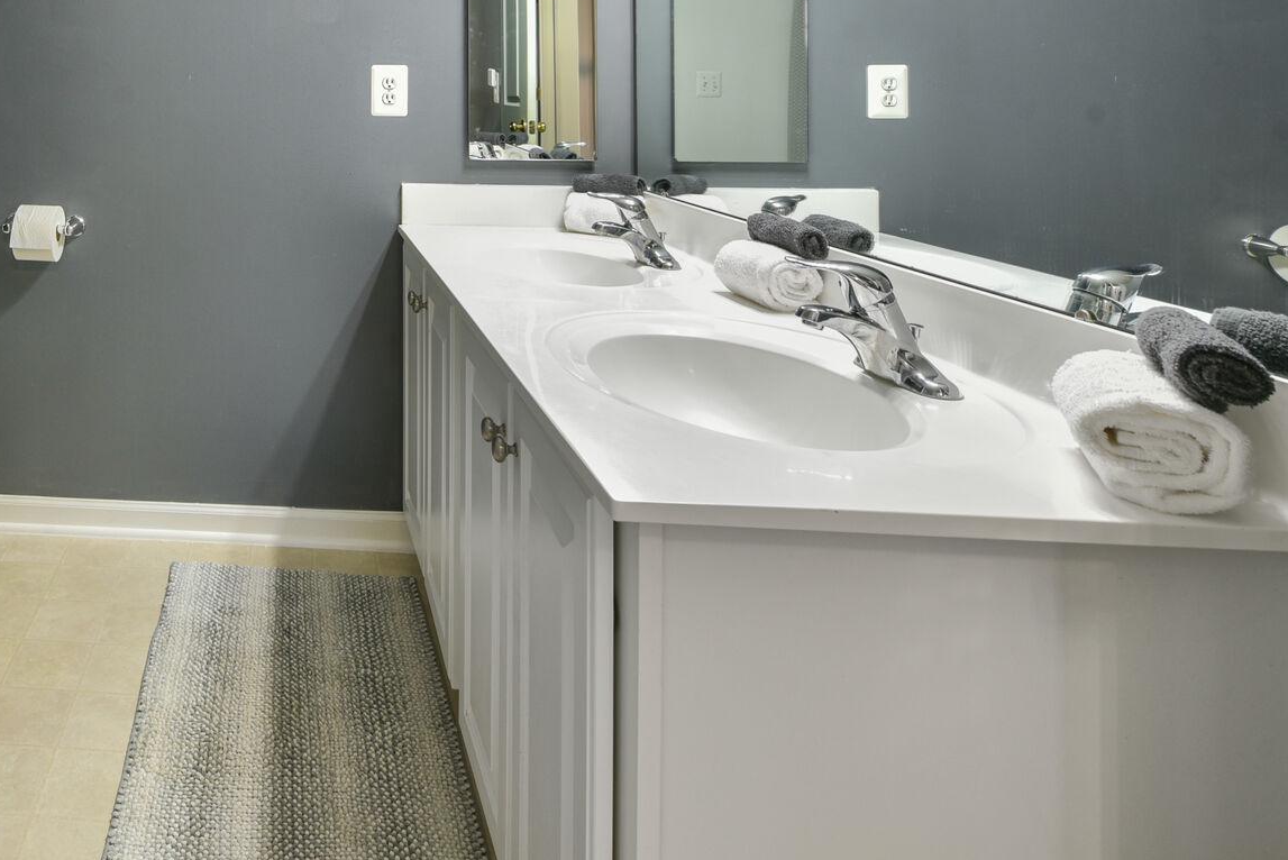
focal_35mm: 25
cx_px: 202
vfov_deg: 46.8
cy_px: 103
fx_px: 895
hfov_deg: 63.2
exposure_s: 1/4
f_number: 8
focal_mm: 14
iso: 200
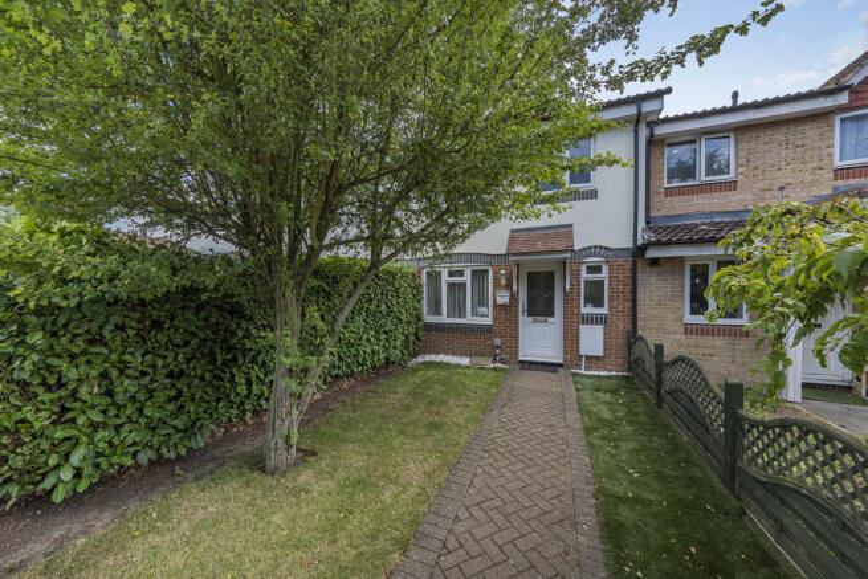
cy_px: 290
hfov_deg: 112.6
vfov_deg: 90.0
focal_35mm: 12
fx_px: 289
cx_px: 434
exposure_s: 1/160
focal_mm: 12
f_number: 9
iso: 320
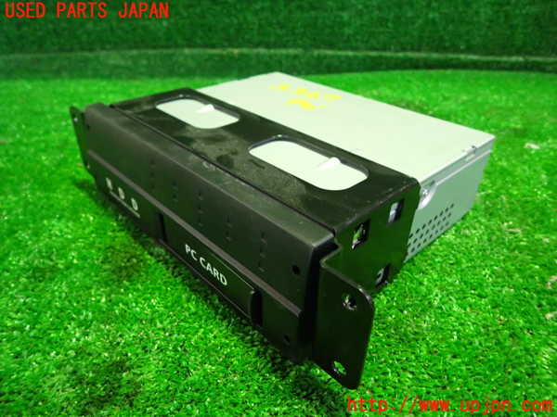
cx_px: 278
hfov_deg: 69.4
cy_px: 208
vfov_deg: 54.9
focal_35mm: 25
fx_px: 402
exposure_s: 1/30
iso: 800
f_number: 2
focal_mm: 4.5
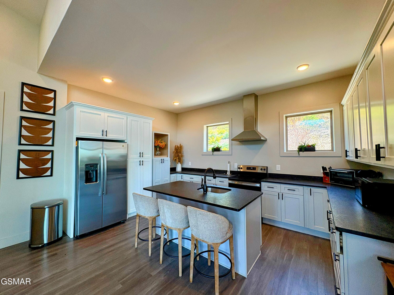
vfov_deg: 85.7
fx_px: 159
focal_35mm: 14
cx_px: 197
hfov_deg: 102.1
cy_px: 148
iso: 160
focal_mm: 2.22
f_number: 2.2
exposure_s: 1/120
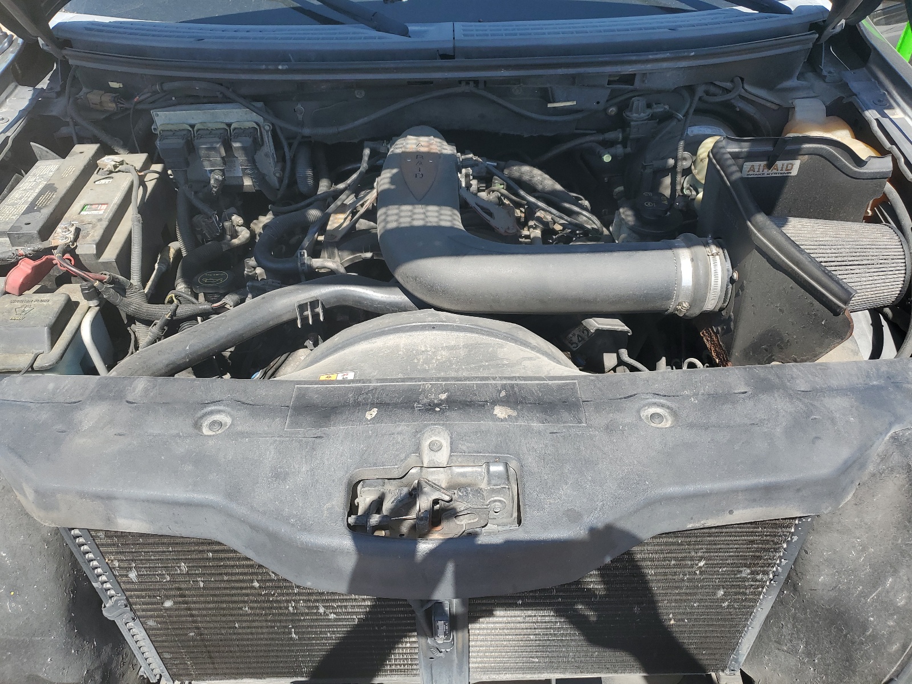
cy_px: 342
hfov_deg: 67.3
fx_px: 685
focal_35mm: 26
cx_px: 456
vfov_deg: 53.1
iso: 50
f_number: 1.5
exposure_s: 1/1429
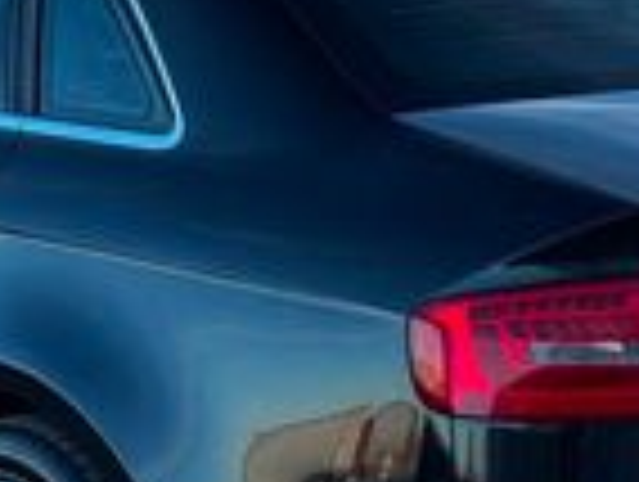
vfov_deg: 6.9
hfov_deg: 9.1
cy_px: 257
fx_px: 3994
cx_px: 320
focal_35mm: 216
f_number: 1.78
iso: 64
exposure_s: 1/747
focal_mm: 6.76
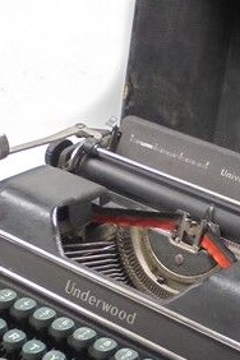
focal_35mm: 113
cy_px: 198
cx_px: 211
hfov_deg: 12.0
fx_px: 1130
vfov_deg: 18.1
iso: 200
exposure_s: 1/30
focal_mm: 6.1
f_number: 4
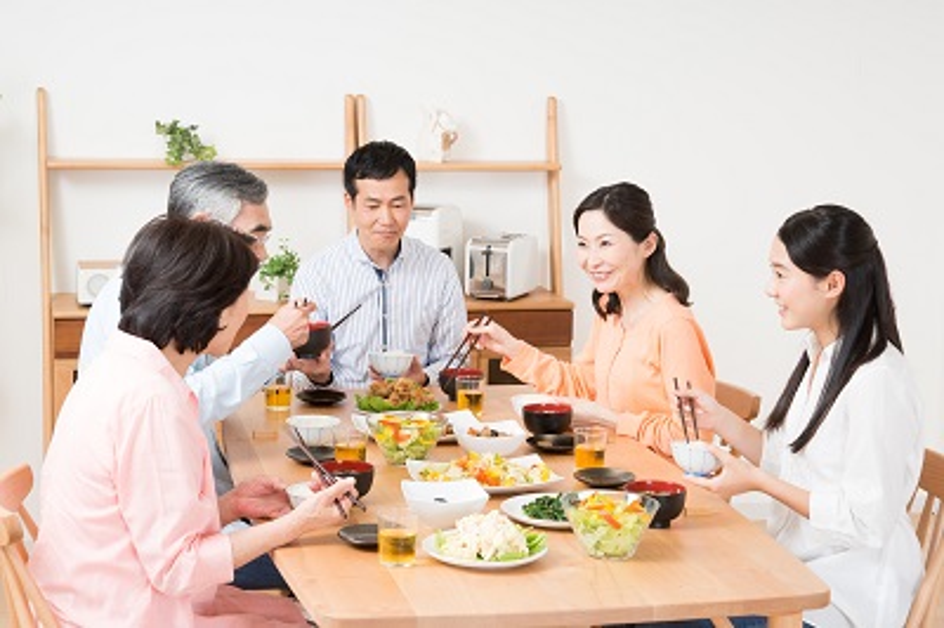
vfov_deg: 19.4
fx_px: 1834
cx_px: 472
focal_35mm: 70
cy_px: 314
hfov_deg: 28.9
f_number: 10
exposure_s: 1/125
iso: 125
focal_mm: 70
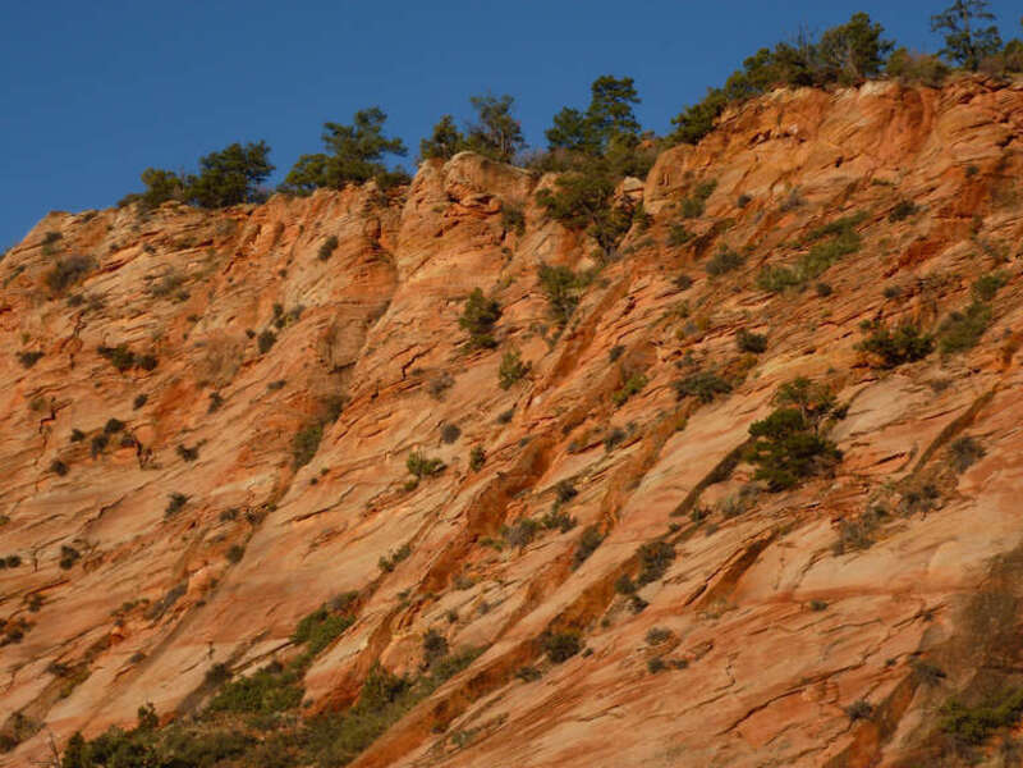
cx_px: 512
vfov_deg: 16.6
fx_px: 2630
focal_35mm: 89
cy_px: 384
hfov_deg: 22.0
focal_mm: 16
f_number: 4.9
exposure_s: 1/640
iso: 100
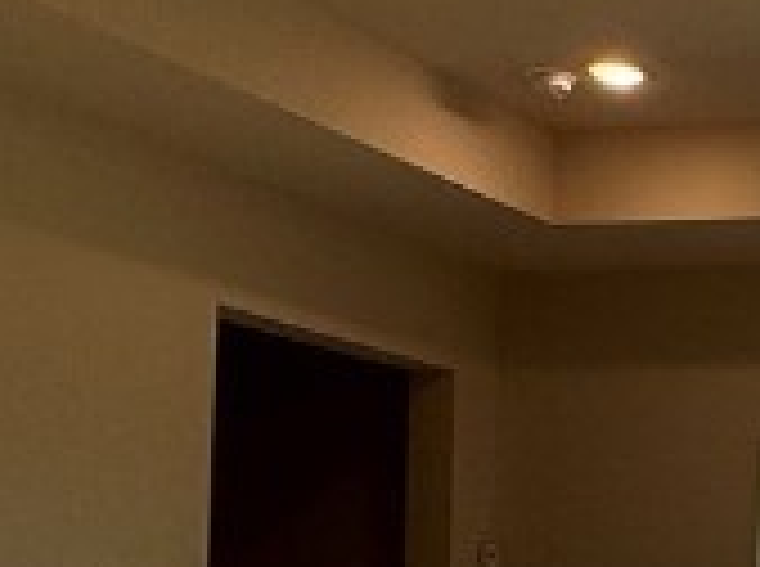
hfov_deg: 17.7
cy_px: 634
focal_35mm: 85
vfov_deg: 16.7
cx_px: 1430
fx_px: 1862
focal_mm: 2.22
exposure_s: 1/173
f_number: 2.2
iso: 40
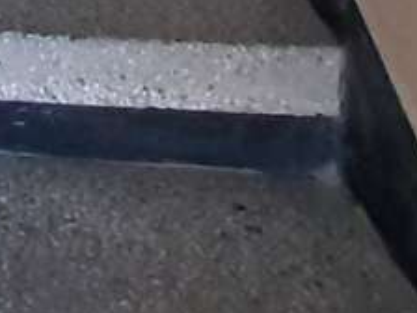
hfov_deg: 17.3
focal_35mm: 87
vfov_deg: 11.9
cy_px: -538
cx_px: -382
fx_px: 1048
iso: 250
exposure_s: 1/50
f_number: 2.2
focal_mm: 1.42
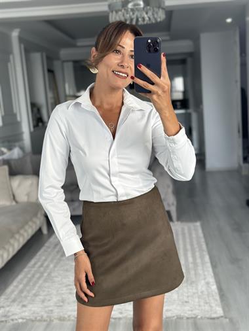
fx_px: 460
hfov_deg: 30.3
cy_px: 166
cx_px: 124
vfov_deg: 39.6
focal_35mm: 48
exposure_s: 1/121
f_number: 1.78
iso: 125
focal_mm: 6.86
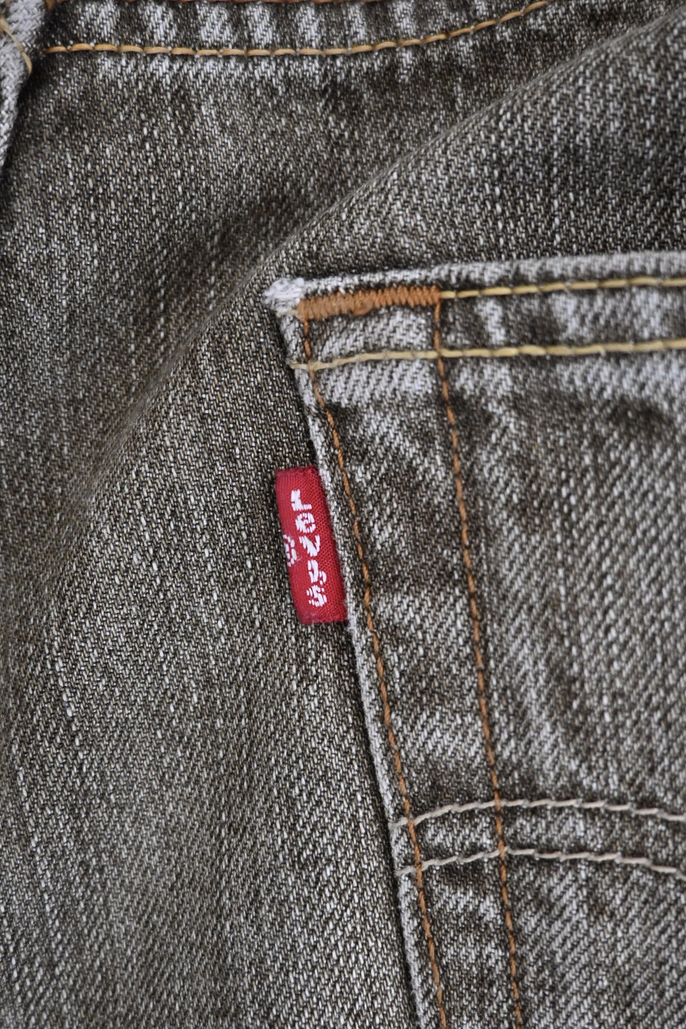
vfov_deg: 73.7
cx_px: 343
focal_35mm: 24
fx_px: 686
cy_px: 514
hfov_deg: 53.1
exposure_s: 1/20
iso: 1600
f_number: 3.5
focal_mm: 16
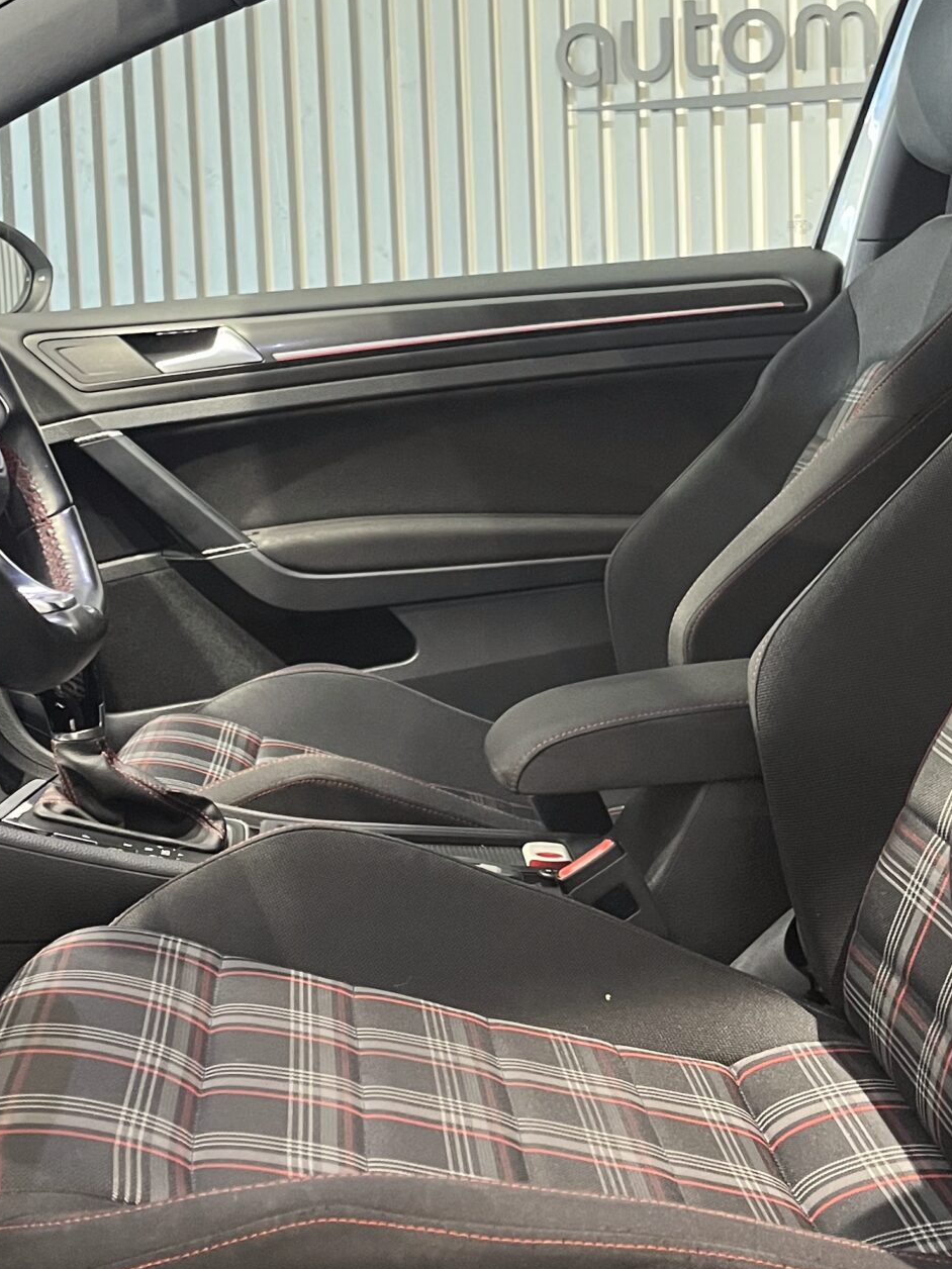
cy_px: 465
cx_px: 552
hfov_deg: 27.5
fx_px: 1943
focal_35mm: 53
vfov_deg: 35.9
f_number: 1.6
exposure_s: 1/50
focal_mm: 5.1
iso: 400
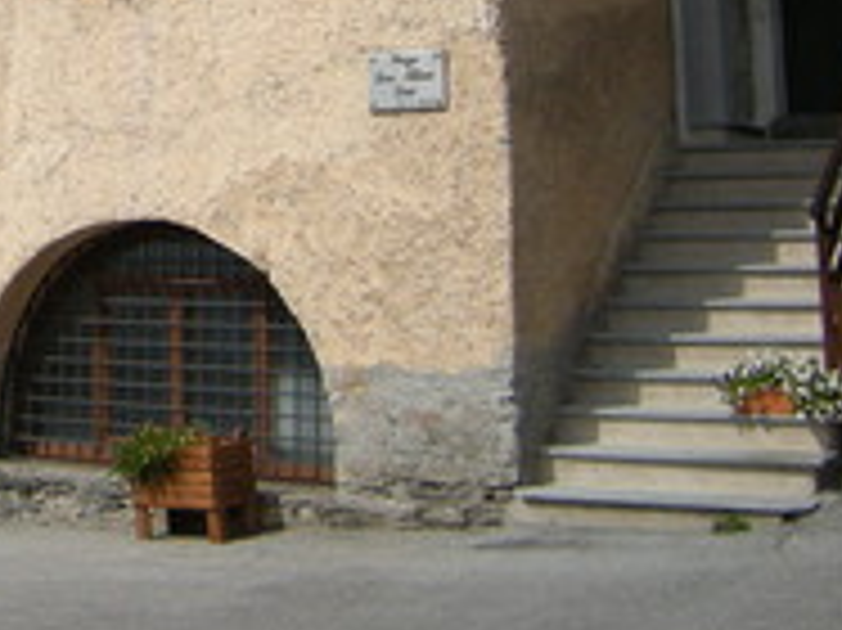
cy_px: -52
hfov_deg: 23.8
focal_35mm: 75
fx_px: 1823
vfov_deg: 18.9
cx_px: -162
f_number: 5.6
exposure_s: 1/524
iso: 64
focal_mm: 4.7
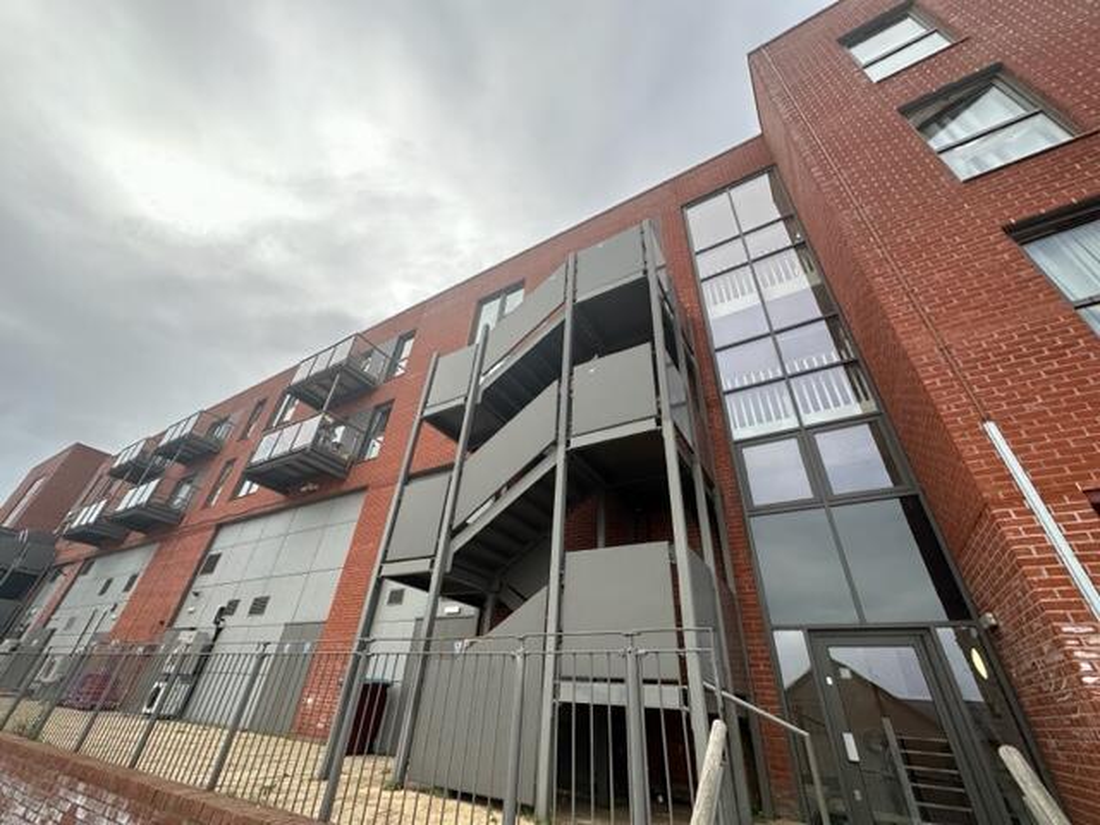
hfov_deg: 102.1
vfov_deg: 85.7
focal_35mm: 14
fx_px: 445
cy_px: 412
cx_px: 550
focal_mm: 2.22
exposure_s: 1/449
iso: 40
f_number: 2.2
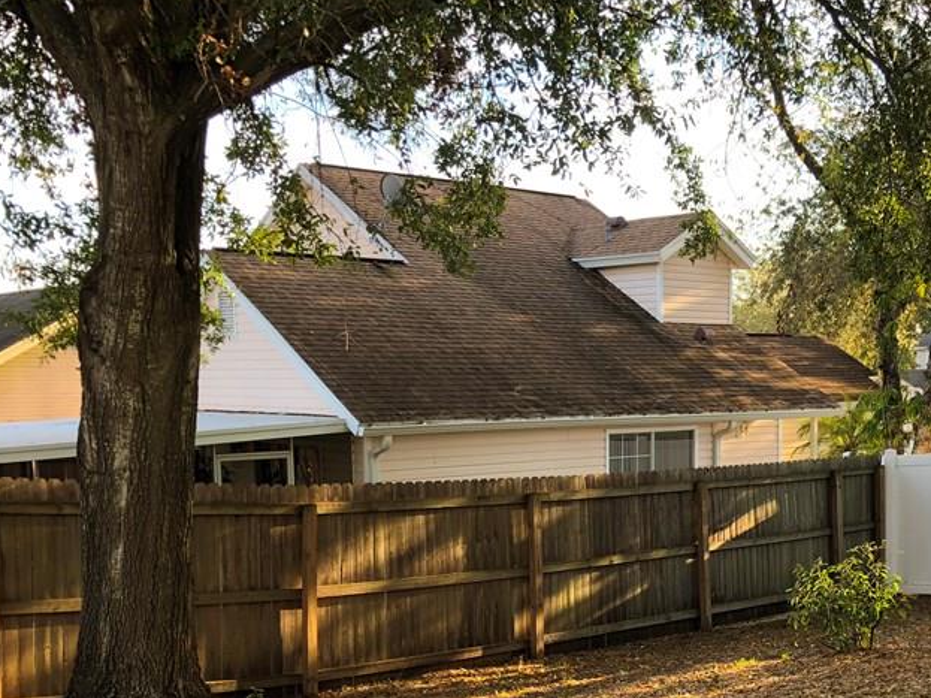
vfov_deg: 31.0
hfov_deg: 40.5
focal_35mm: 46
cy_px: 513
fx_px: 1237
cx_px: 653
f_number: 1.8
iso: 20
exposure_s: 1/122
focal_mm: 4
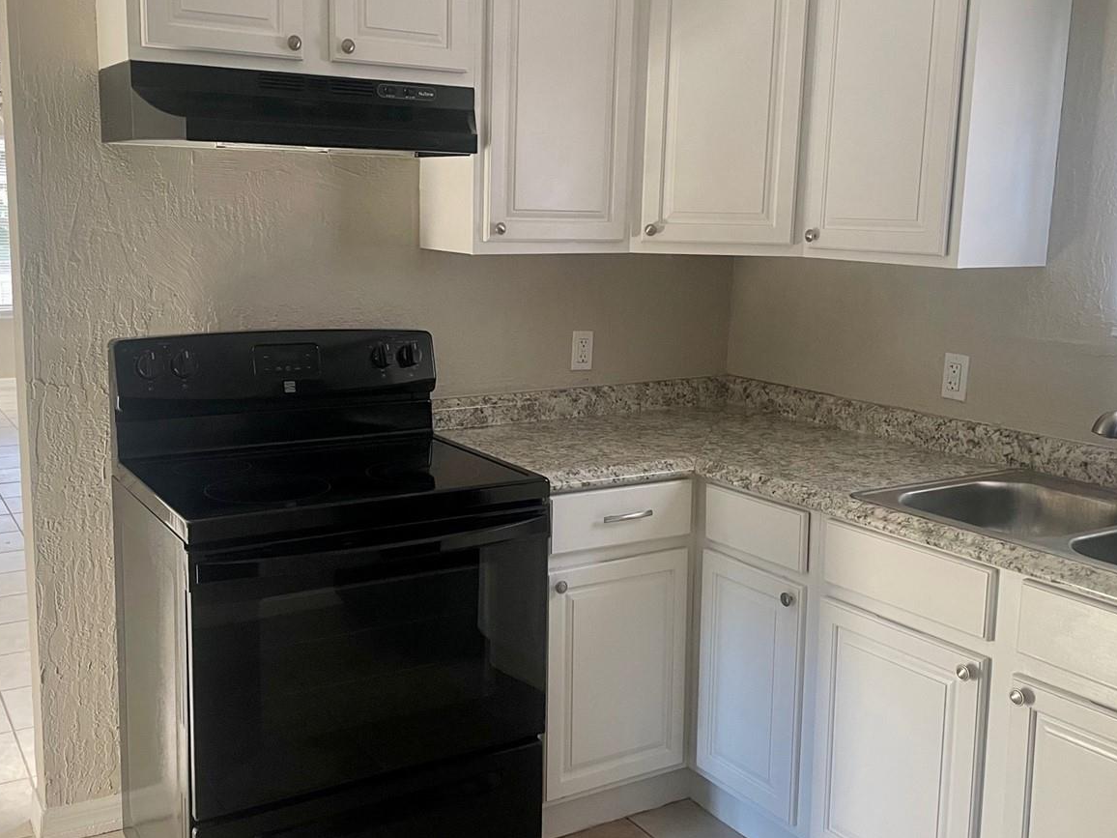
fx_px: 1162
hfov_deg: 51.3
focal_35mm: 36
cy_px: 407
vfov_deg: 39.7
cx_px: 542
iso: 250
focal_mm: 4.2
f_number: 1.6
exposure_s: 1/60
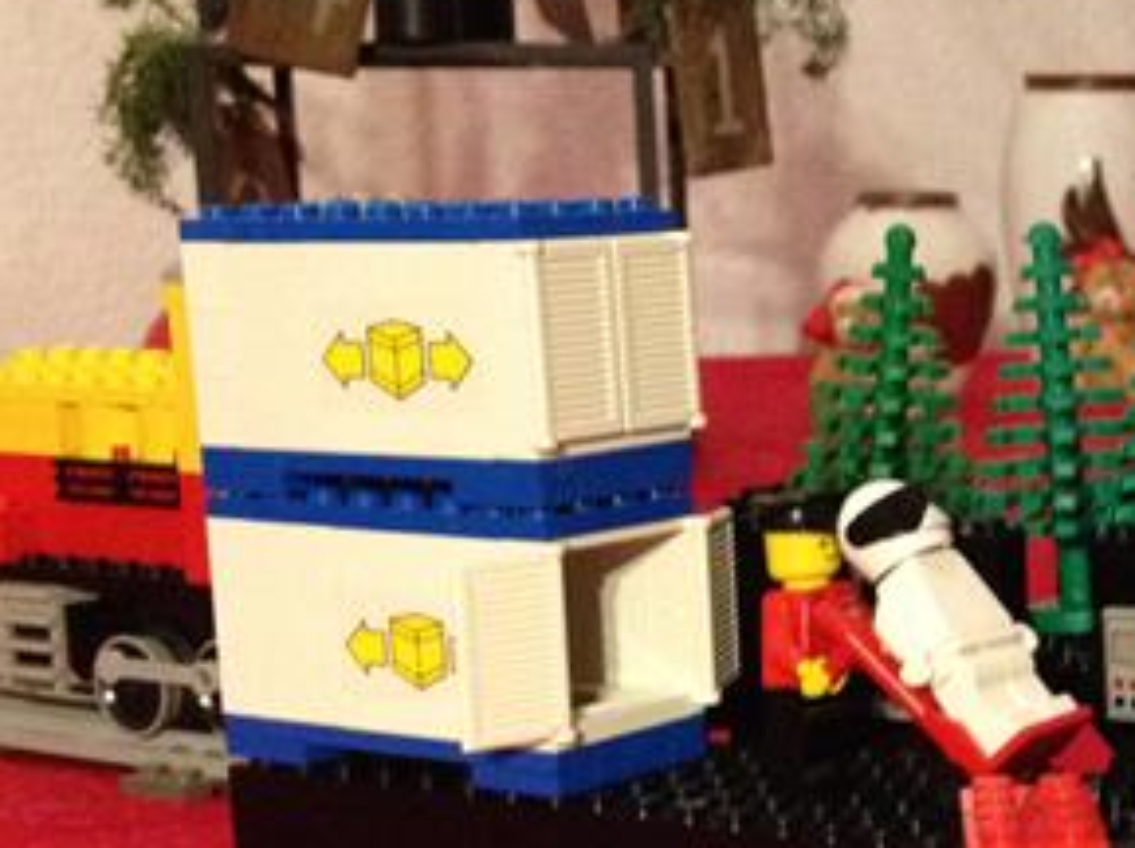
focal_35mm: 97
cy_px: 742
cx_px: 1186
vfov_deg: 15.1
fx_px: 3177
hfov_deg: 19.6
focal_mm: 4.28
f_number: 2.4
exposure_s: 1/15
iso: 500
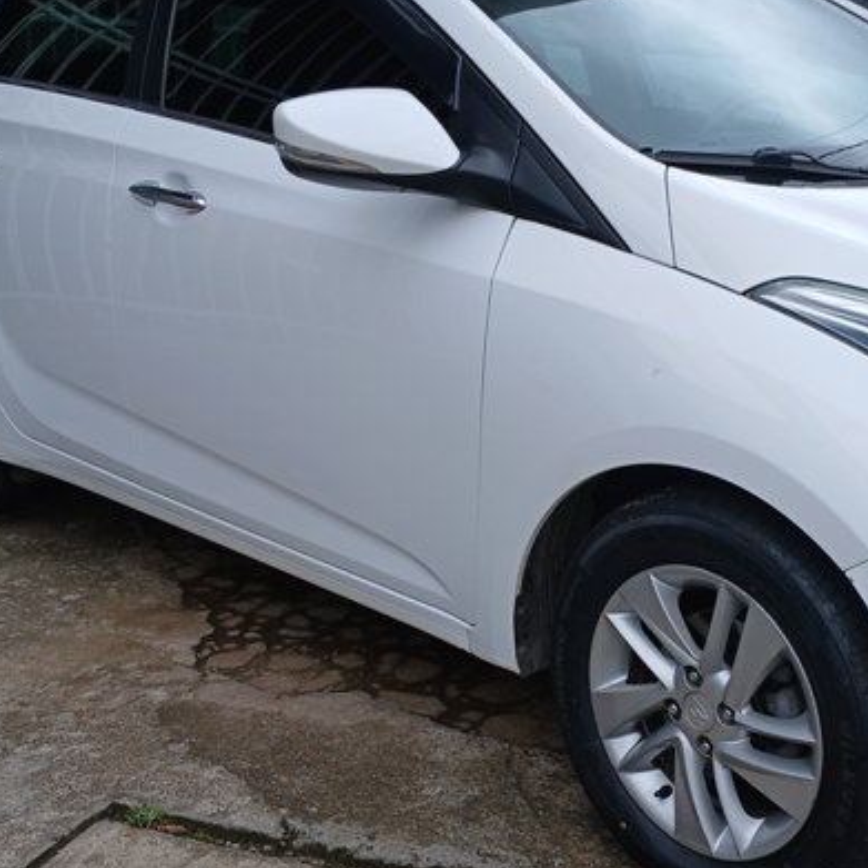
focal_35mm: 47
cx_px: 659
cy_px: 477
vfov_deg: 36.0
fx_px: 1333
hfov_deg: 35.2
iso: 20
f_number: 1.8
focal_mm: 3.98
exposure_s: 1/258
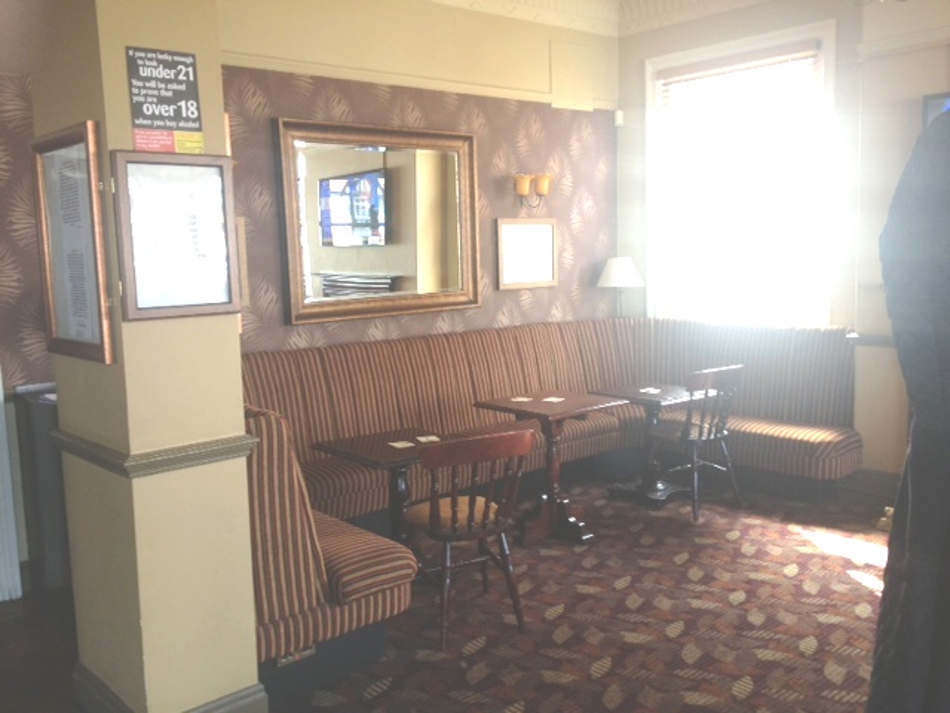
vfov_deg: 40.7
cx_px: 475
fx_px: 961
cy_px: 356
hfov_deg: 52.6
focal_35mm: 35
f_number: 2.4
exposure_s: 1/30
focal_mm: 4.28
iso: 50
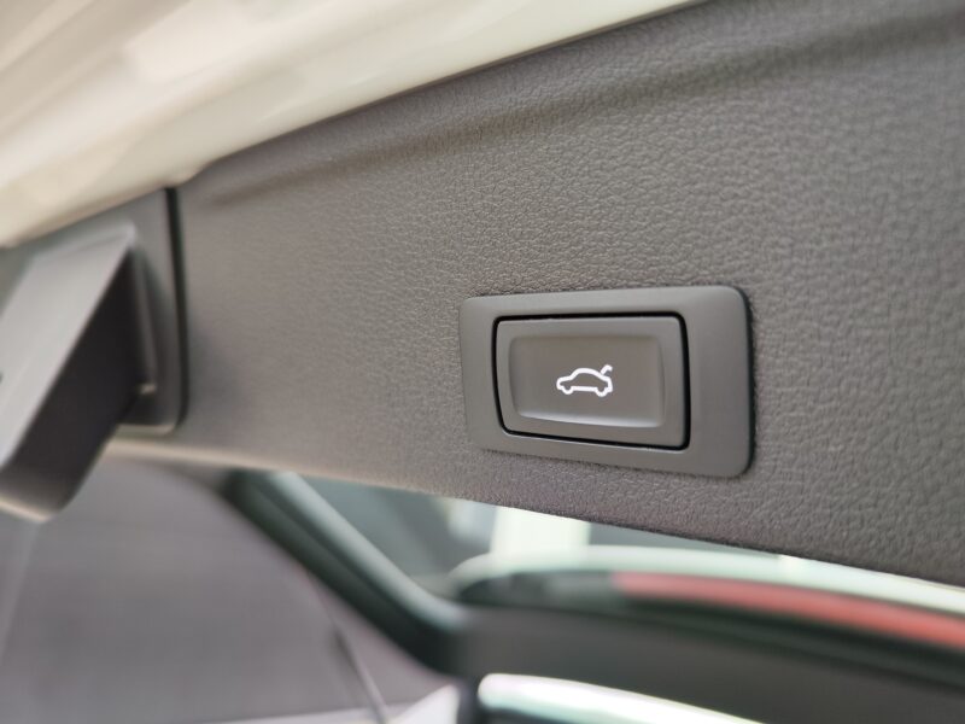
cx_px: 482
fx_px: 641
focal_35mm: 23
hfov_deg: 73.9
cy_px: 362
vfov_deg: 58.9
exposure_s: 1/100
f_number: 1.69
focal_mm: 7.01
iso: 107
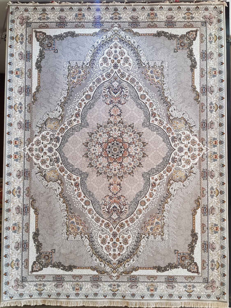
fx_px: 231
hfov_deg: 53.1
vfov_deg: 67.3
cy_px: 154
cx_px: 116
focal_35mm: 26
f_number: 1.7
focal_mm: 4.3
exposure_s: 1/50
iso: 80
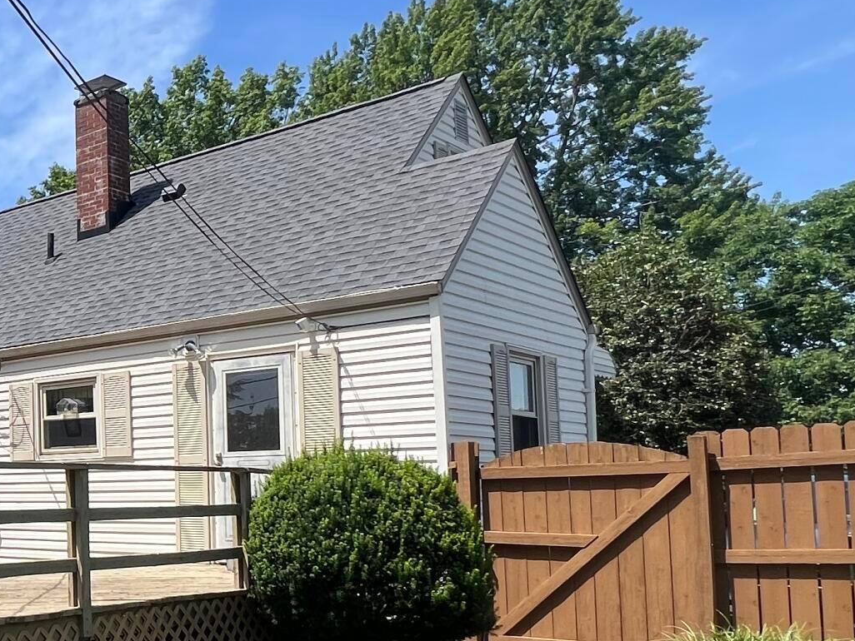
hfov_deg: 36.0
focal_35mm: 38
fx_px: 939
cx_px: -209
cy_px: 432
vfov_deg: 37.3
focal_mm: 1.57
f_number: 1.8
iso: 32
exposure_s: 1/1167
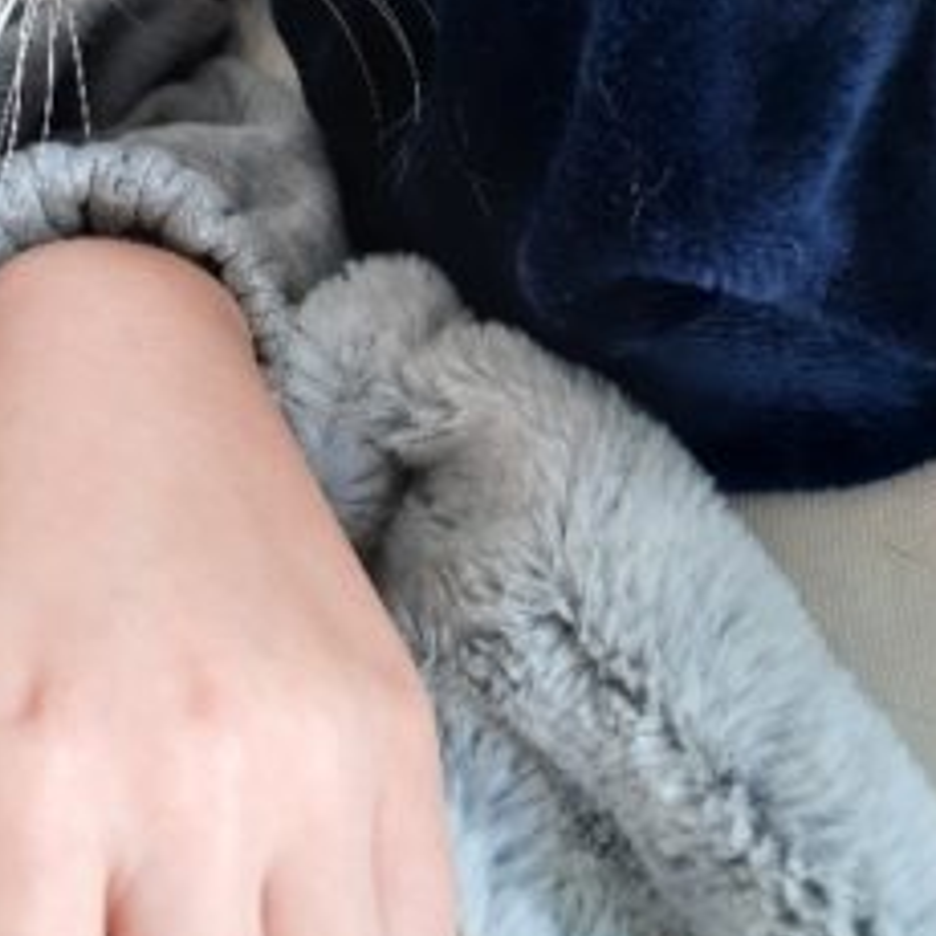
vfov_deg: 34.7
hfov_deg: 34.5
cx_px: 222
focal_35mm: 48
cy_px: 256
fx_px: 1468
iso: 125
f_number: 2
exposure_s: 1/50
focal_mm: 4.6
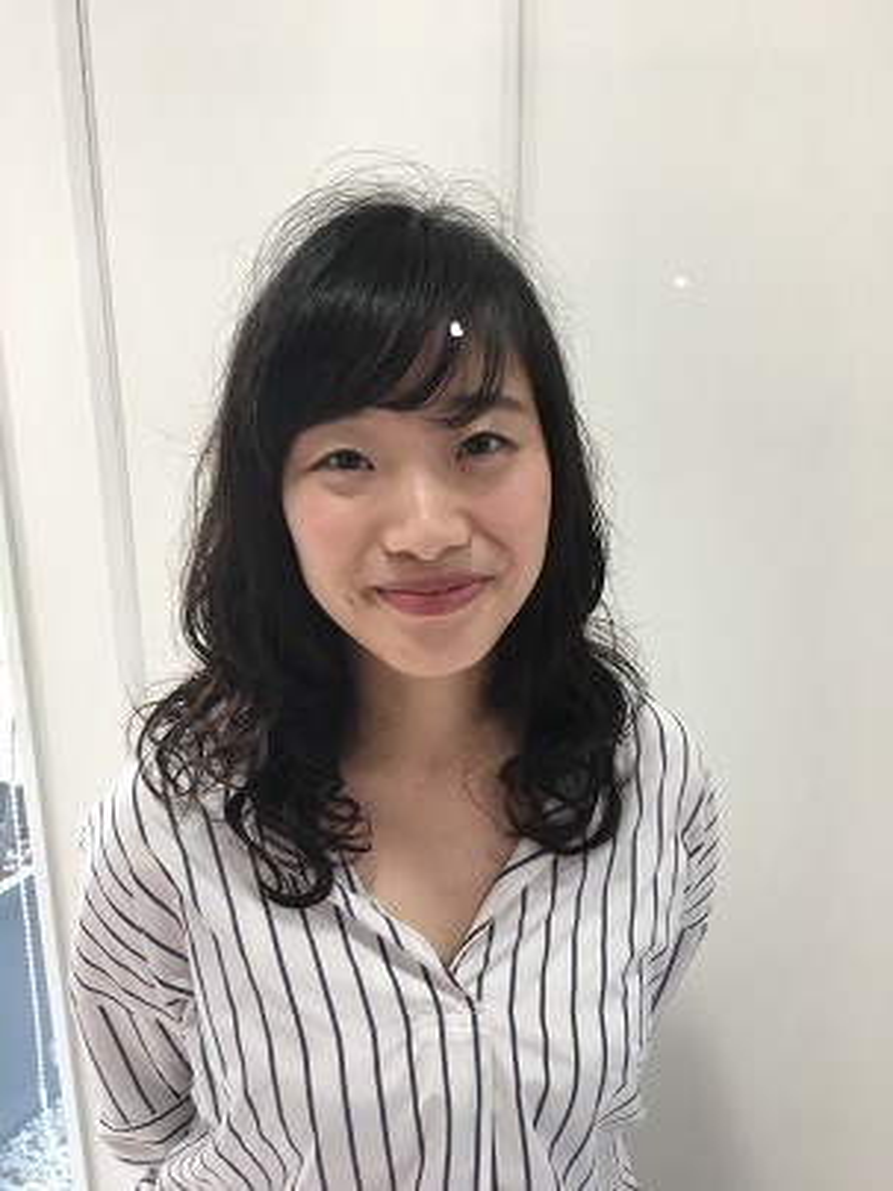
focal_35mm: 29
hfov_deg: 48.2
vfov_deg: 61.7
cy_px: 596
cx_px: 446
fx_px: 997
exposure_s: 1/30
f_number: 2.2
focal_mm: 4.15
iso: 32
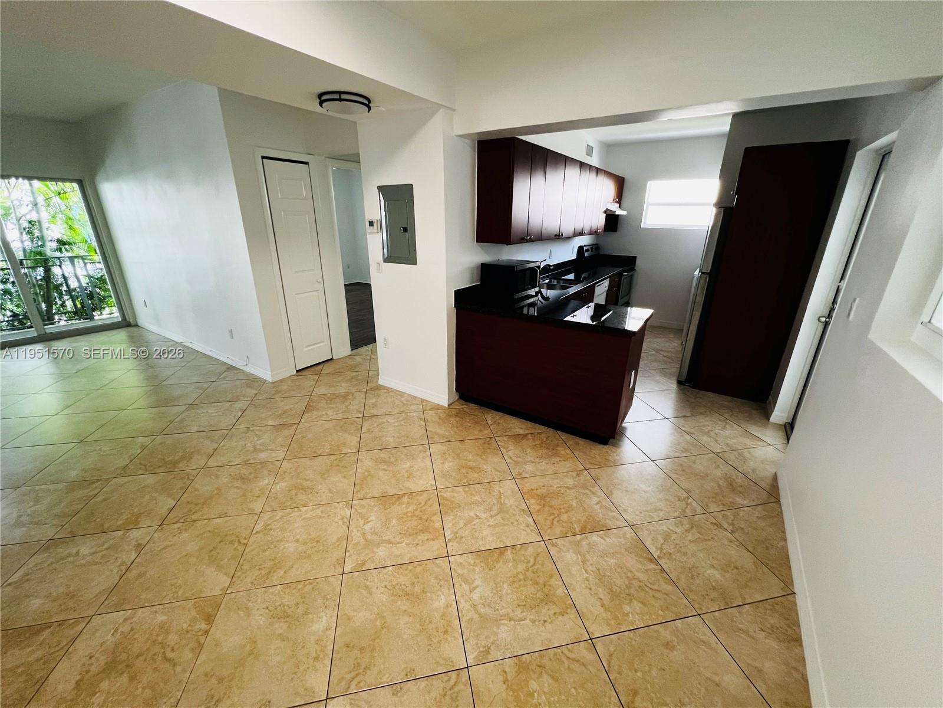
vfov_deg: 89.9
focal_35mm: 13
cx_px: 472
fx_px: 354
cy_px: 354
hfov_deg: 106.2
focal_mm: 1.57
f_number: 1.8
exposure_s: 1/60
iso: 250
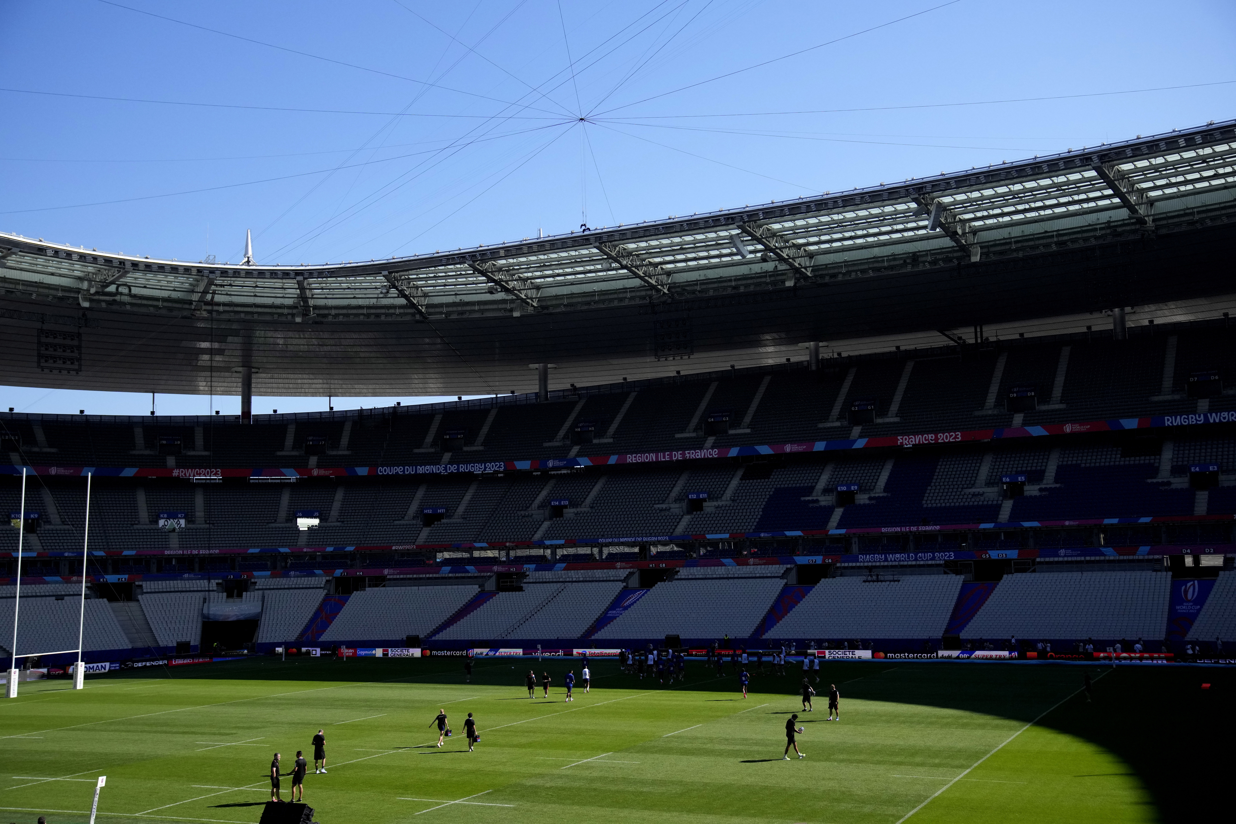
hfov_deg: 53.1
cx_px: 618
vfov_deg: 36.9
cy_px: 412
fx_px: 1236
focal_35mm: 36
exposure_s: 1/16000
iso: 2000
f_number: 3.5
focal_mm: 36
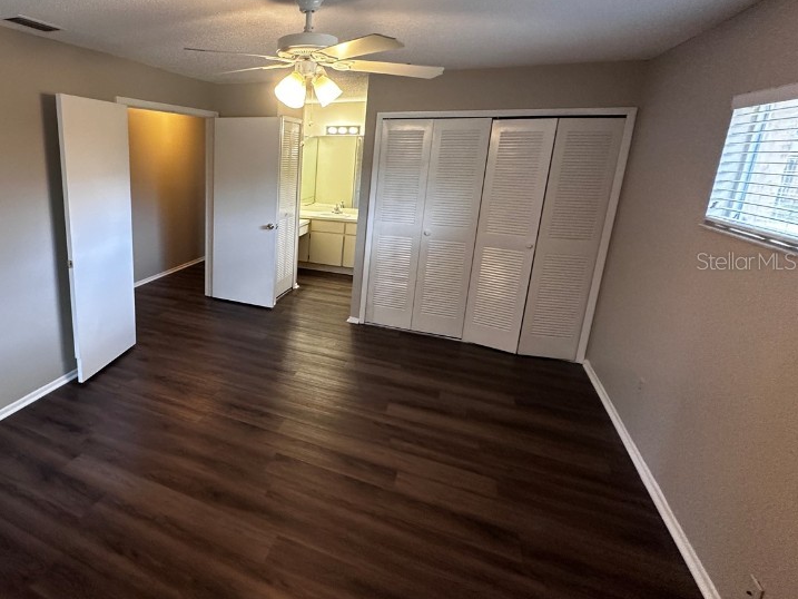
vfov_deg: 65.7
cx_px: 231
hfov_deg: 77.5
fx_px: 461
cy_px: 261
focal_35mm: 20
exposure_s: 1/120
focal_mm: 2.22
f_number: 2.2
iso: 250
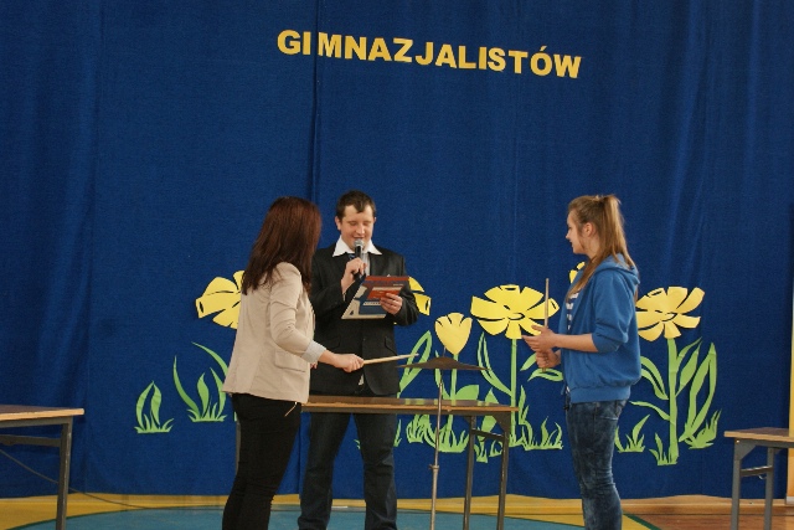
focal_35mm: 52
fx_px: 1158
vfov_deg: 25.8
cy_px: 265
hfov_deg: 37.8
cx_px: 397
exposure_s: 1/60
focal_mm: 35
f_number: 5.6
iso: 400
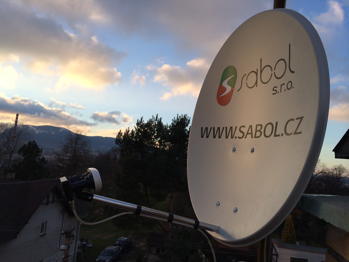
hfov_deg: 60.0
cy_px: 131
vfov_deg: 46.8
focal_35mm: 30
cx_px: 174
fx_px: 302
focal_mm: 4.12
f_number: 2.2
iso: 32
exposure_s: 1/912
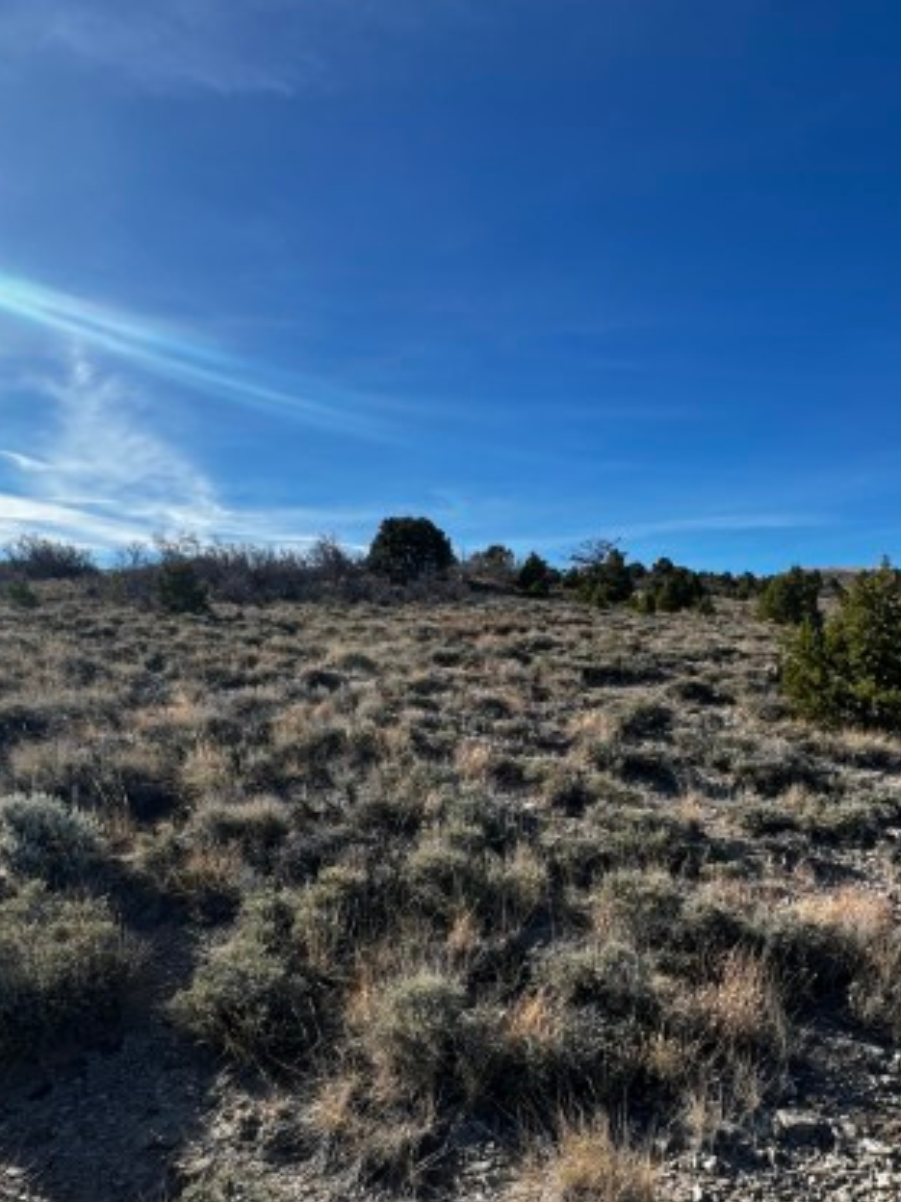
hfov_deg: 65.0
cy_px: 774
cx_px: 563
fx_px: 694
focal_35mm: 20
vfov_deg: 79.7
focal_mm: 1.57
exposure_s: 1/861
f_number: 1.8
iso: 32
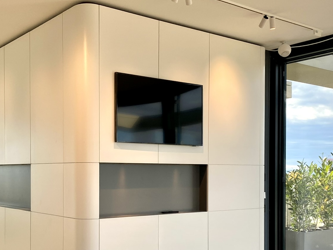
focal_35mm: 47
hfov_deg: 40.2
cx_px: 129
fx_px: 452
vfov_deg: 30.4
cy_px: 183
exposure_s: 1/673
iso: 32
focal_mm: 4.25
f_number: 1.8
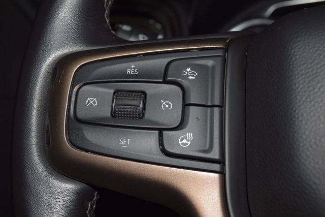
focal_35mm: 45
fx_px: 406
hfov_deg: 43.6
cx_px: 162
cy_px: 108
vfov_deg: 29.9
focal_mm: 30
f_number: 8
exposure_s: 1/60
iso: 100
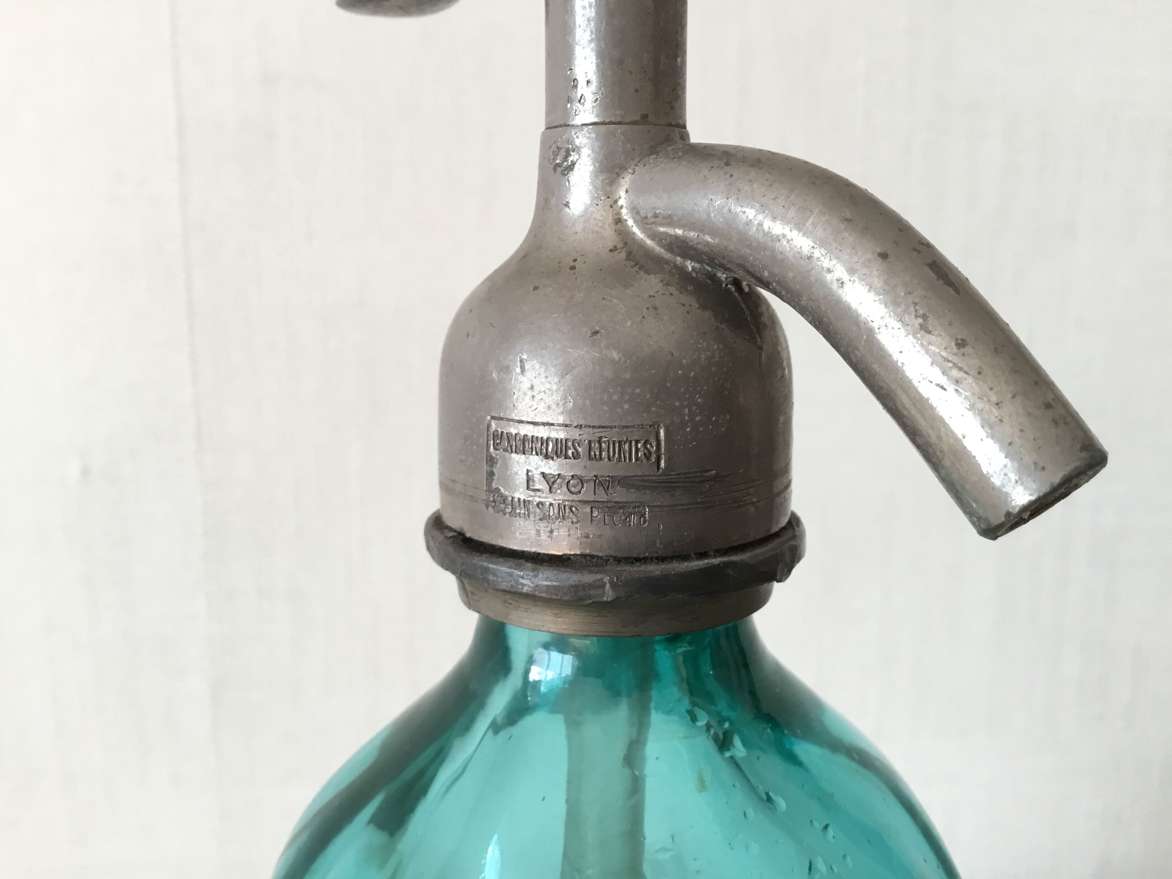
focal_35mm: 31
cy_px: 440
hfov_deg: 58.4
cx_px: 586
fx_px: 1050
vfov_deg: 45.4
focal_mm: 3.3
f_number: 2.4
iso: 50
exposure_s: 1/33
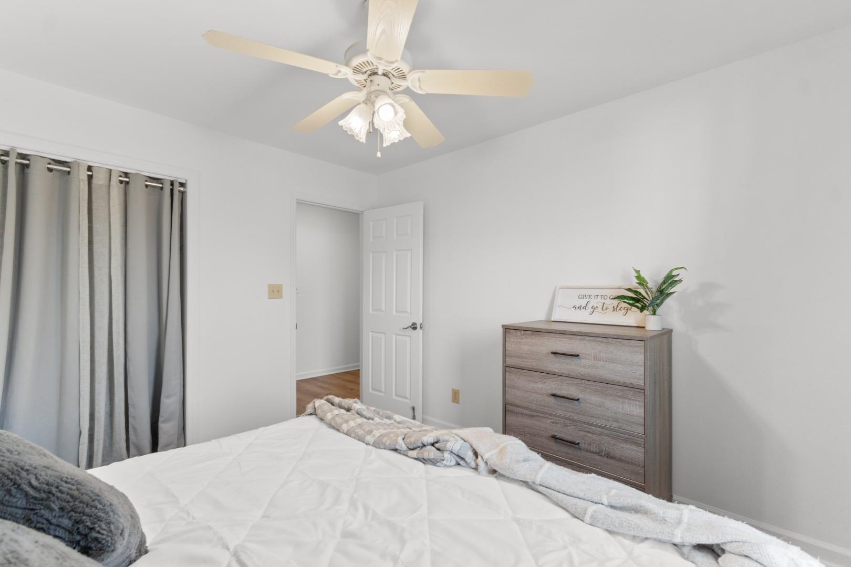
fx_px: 355
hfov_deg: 100.4
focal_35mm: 15
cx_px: 426
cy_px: 284
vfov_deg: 77.3
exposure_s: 1/4
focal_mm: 10
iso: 100
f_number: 4.5
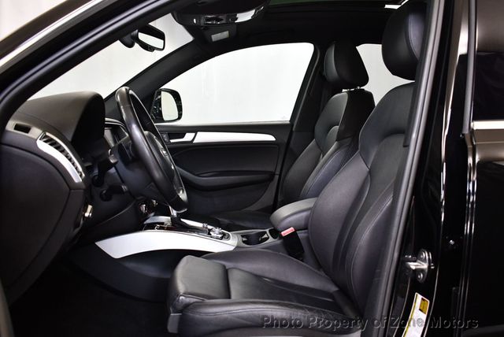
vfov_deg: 36.9
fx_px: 504
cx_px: 252
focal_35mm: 36
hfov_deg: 53.1
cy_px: 168
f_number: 3.5
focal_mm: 18
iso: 1250
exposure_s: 1/125
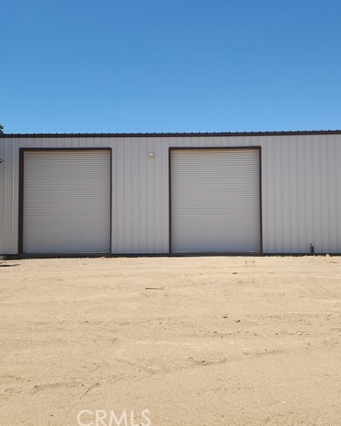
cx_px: 209
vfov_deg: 57.1
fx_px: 391
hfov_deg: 46.8
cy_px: 211
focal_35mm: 31
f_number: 1.8
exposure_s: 1/1343
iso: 12
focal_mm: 6.4
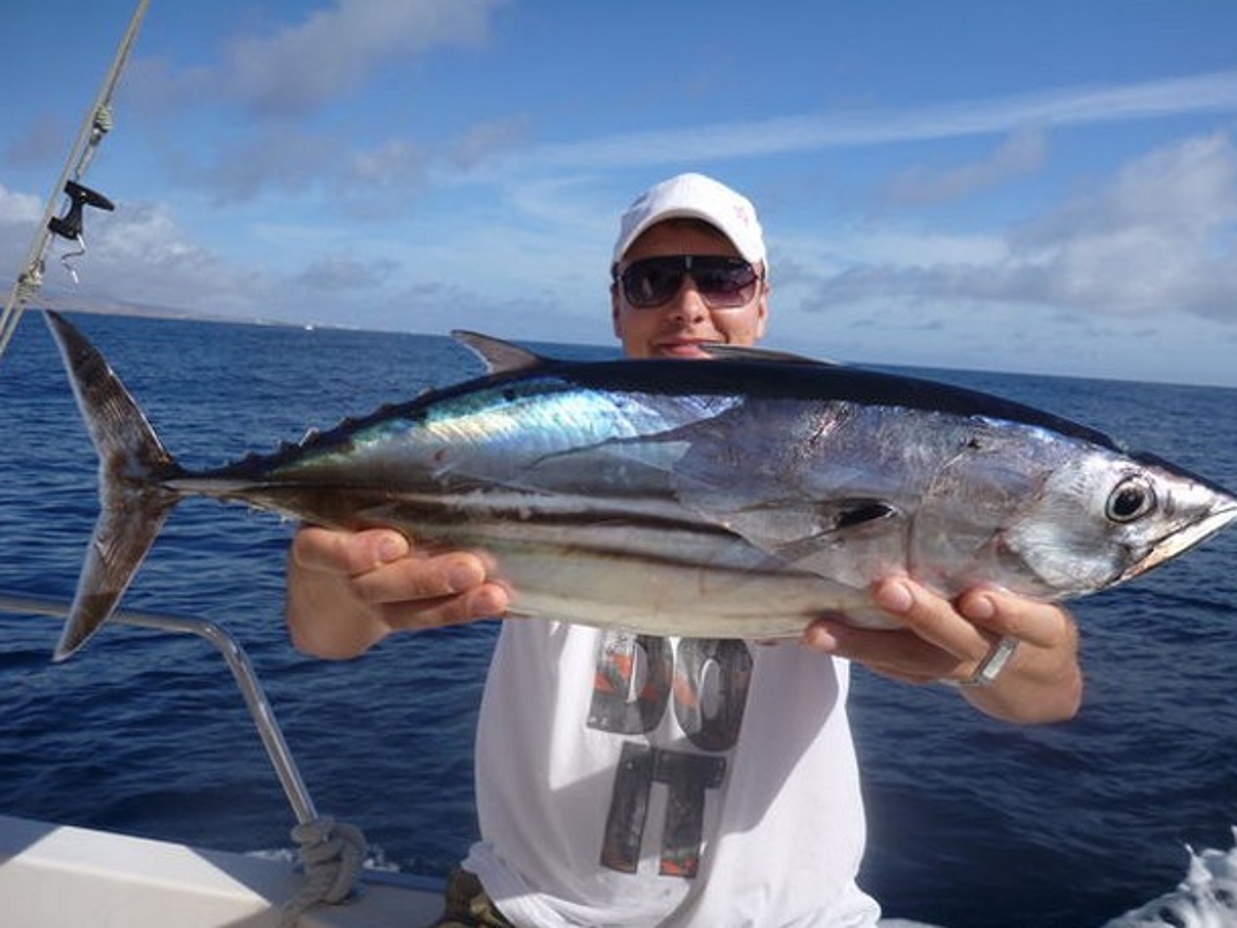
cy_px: 468
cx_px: 635
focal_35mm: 29
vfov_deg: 48.2
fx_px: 1036
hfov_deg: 61.7
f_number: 3.3
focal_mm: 4.9
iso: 100
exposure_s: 1/1300
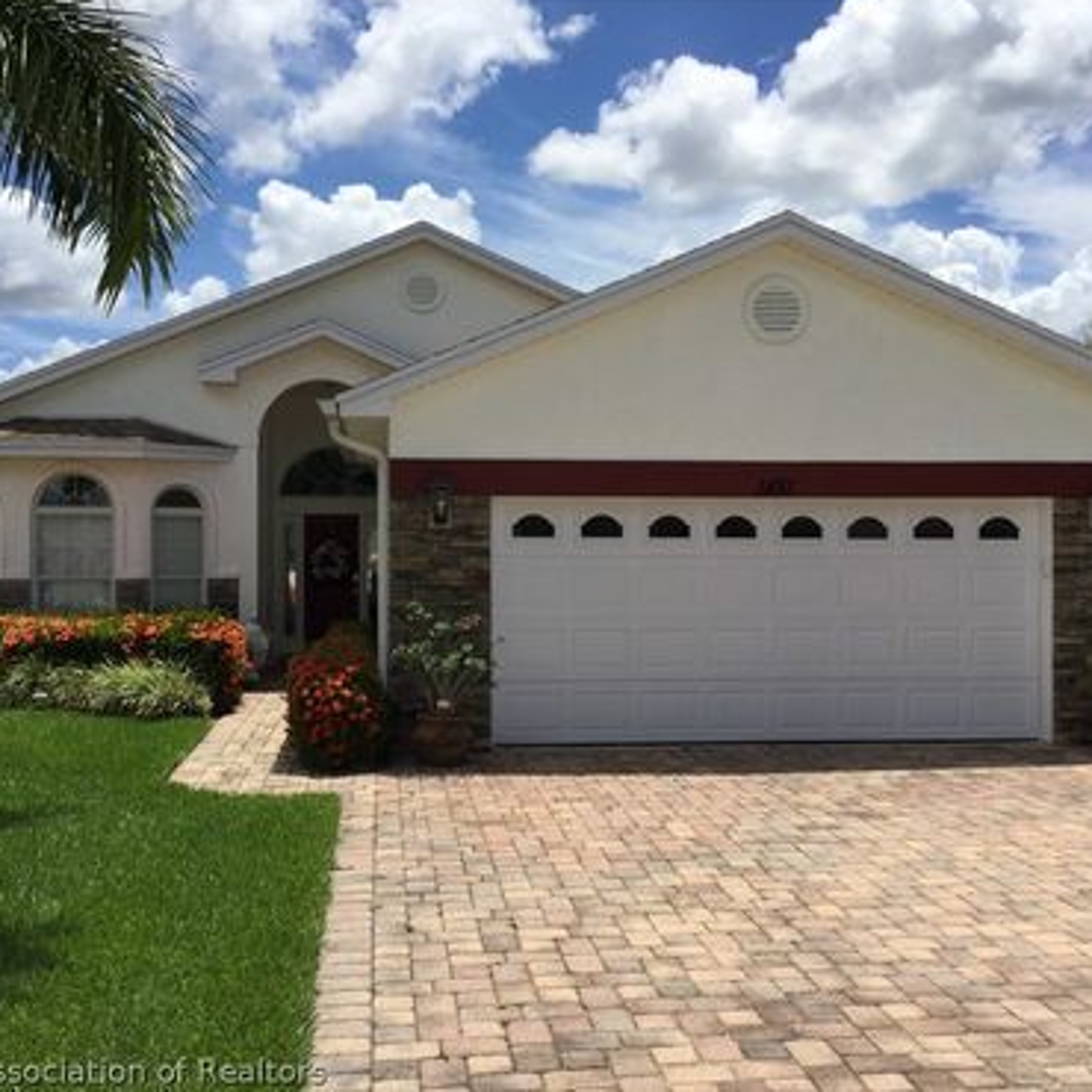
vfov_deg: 44.9
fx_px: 1321
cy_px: 542
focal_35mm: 37
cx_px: 534
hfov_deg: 44.9
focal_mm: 3.3
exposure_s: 1/2092
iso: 25
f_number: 2.4
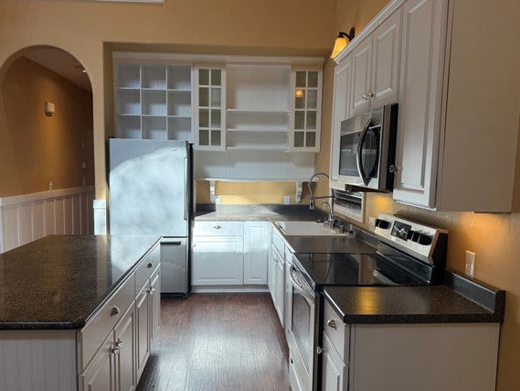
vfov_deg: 51.3
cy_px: 207
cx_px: 243
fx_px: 406
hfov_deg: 65.2
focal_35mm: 27
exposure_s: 1/228
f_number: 1.78
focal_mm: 6.76
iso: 125
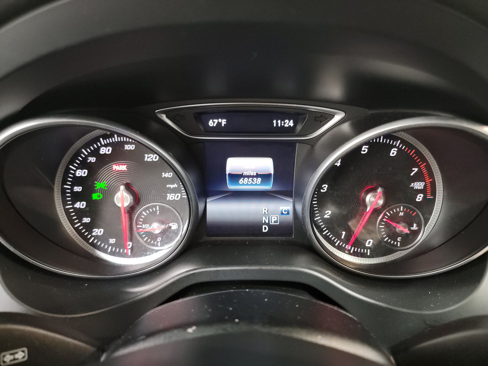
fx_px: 338
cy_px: 183
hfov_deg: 71.6
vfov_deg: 56.8
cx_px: 244
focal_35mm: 24
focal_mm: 6.7
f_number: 1.8
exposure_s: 1/14
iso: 1312
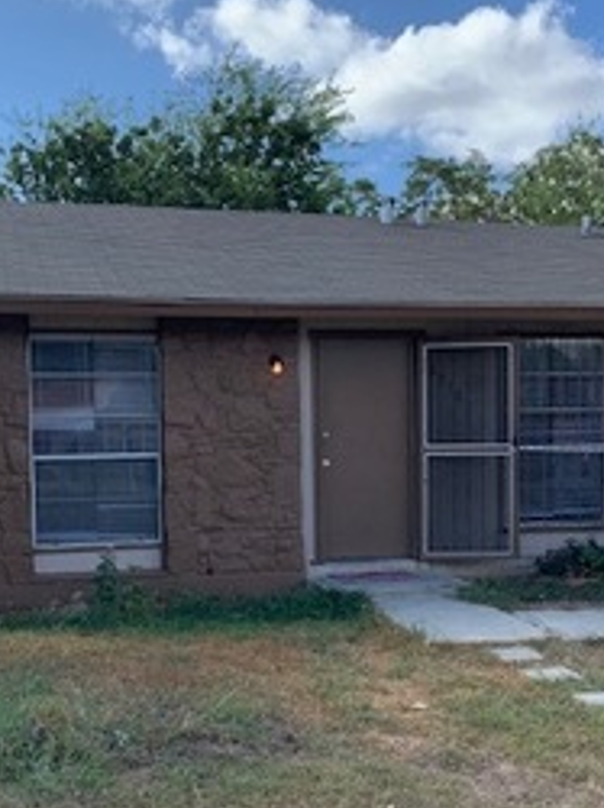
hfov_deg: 29.0
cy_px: 504
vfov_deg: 38.0
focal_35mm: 50
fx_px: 1165
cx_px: 336
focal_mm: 4.25
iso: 25
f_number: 1.8
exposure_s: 1/1299
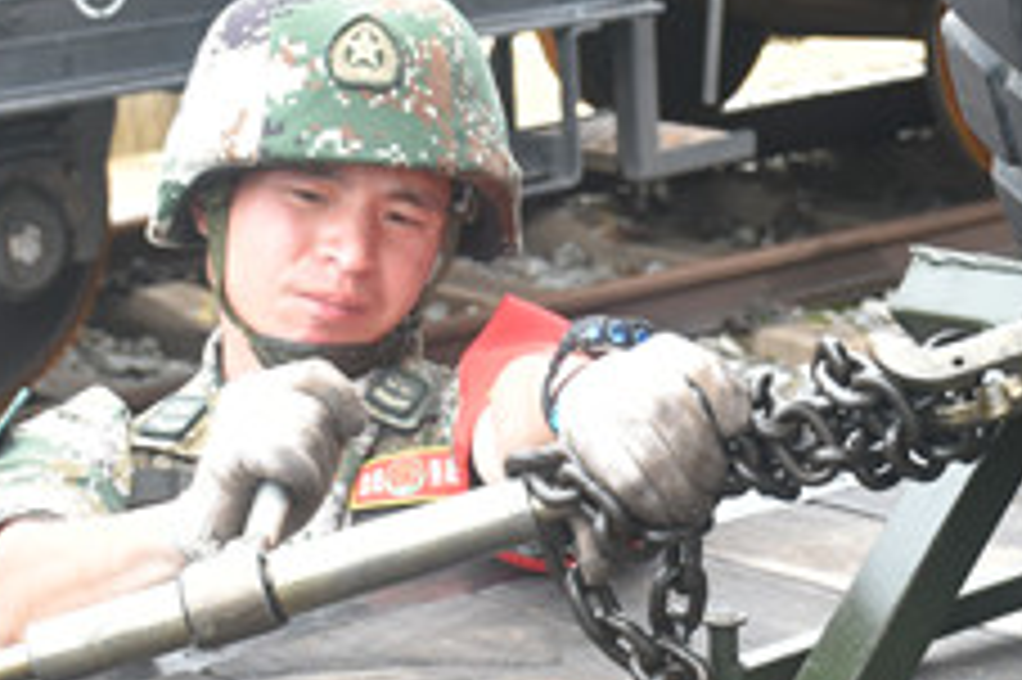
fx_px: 4142
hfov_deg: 14.0
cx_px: 711
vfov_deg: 9.4
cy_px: 173
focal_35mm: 146
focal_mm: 34
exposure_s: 1/160
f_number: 6.3
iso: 400
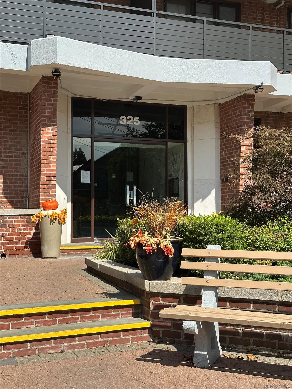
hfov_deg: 30.3
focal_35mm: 48
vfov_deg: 39.7
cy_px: 194
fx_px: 540
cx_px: 146
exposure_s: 1/3257
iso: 64
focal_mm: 6.86
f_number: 1.78
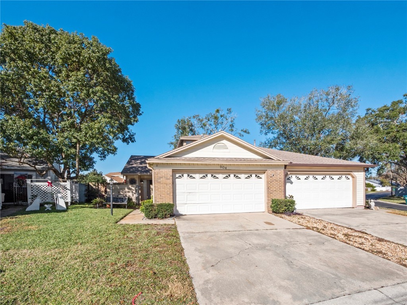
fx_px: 165
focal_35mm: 14
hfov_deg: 102.1
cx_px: 204
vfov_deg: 85.7
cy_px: 152
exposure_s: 1/500
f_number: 8
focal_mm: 7
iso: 200
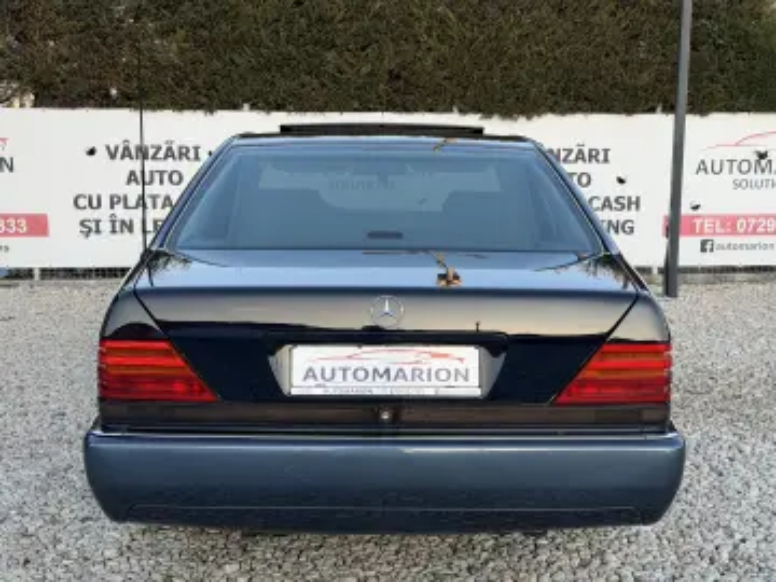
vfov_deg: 30.3
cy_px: 291
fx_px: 1076
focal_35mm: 48
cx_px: 388
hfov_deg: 39.7
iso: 64
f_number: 1.78
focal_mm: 6.76
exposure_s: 1/458
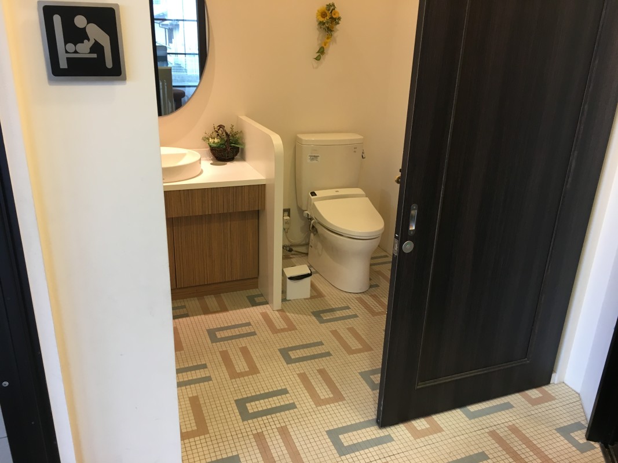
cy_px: 232
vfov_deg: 48.2
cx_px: 309
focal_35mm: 29
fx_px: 518
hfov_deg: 61.7
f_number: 2.2
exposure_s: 1/30
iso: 64
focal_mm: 4.15
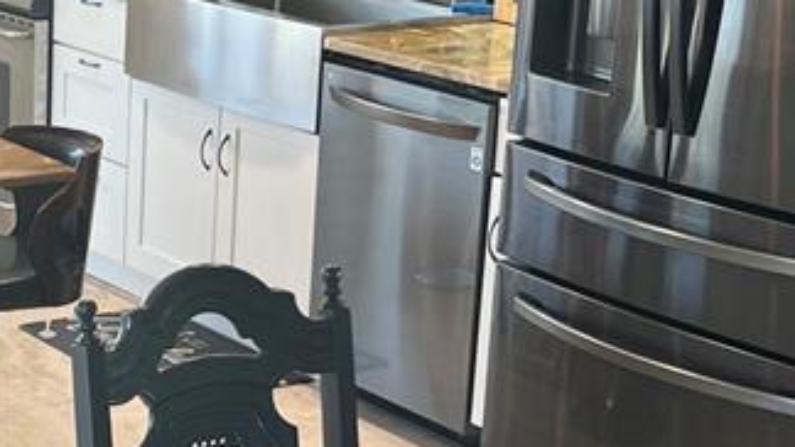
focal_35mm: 105
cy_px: 354
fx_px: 2213
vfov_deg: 11.5
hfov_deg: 19.8
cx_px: 20
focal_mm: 5.7
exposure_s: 1/120
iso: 64
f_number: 1.5
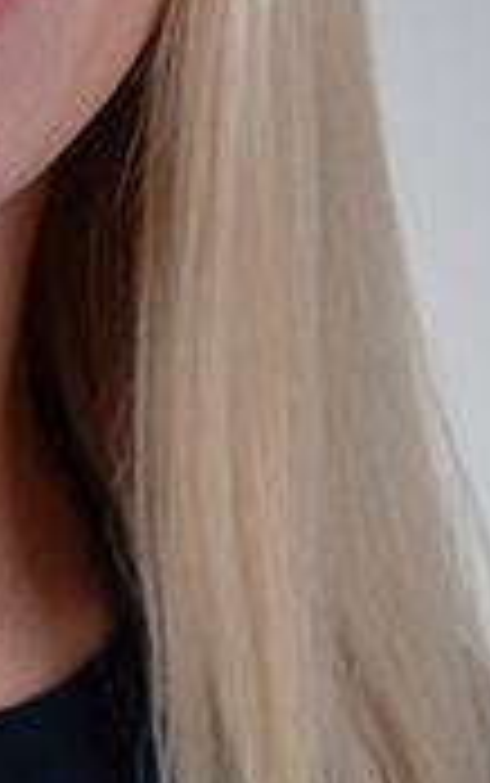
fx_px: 6570
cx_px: -148
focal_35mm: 308
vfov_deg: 6.8
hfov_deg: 4.3
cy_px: 18
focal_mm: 78
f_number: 7.1
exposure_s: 1/200
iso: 200
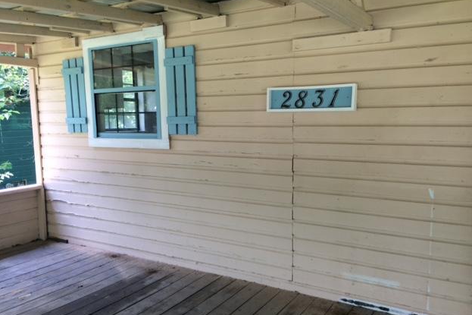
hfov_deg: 60.3
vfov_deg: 42.2
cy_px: 178
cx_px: 242
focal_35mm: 31
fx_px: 406
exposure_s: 1/120
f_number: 2.2
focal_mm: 4.15
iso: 32
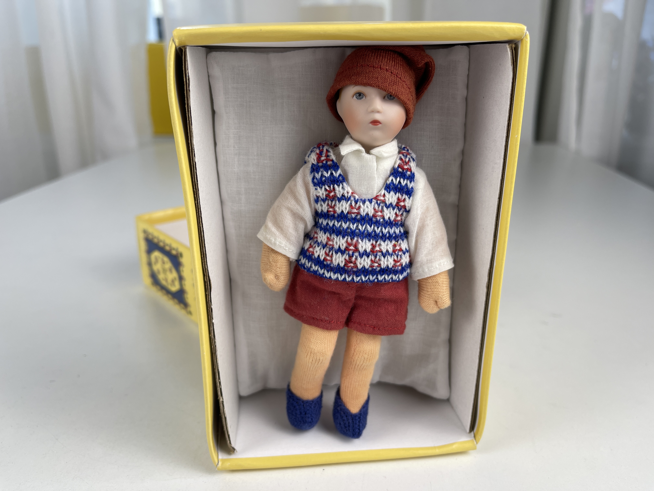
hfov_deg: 69.4
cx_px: 327
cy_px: 246
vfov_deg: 54.9
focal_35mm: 25
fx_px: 472
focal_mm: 5.1
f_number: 1.6
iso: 32
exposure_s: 1/140
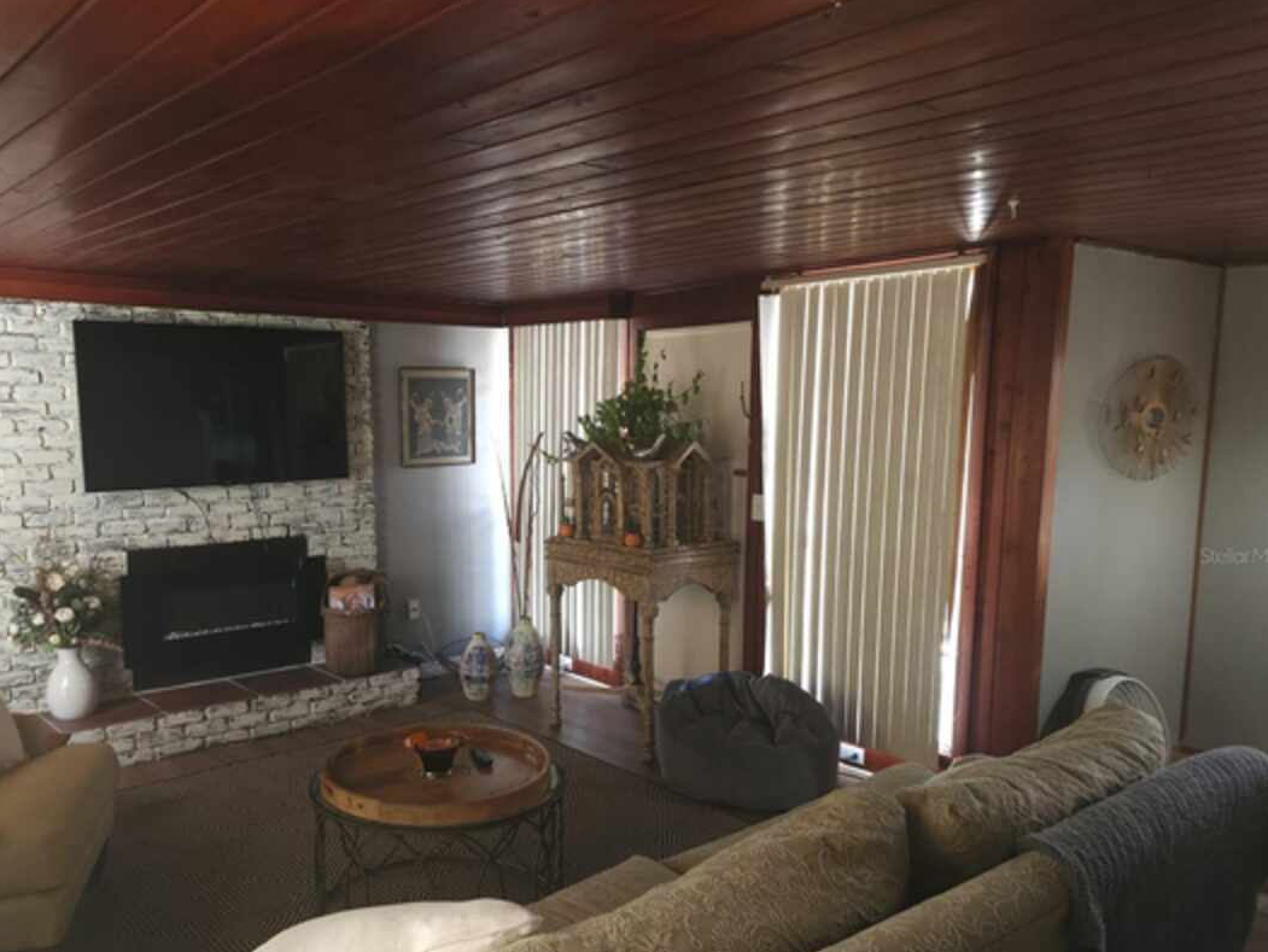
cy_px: 555
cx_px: 519
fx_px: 1026
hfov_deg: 63.0
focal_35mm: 28
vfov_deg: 49.6
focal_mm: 6.4
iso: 12
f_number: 1.8
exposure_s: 1/2
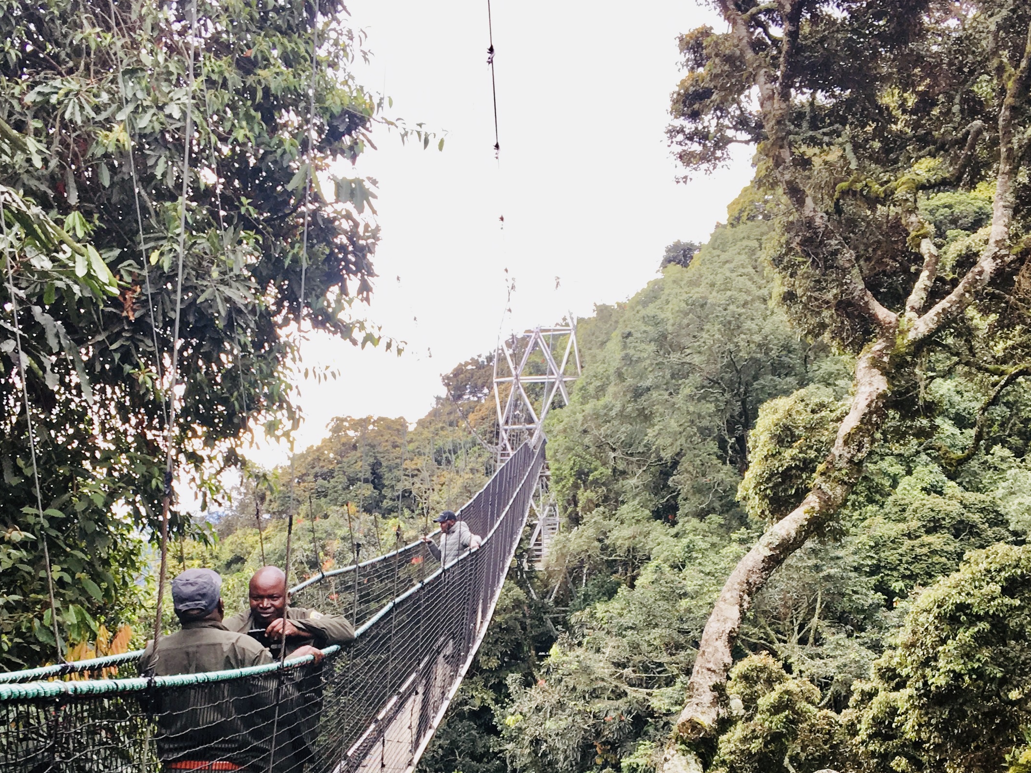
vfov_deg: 25.9
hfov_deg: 34.9
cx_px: 494
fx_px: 1638
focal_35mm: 55
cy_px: 649
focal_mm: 4.15
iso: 32
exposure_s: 1/100
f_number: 2.2
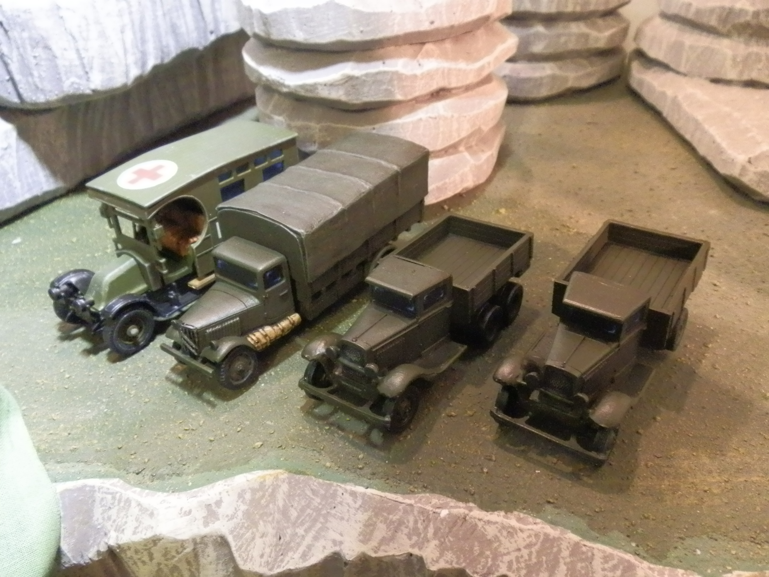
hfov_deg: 63.4
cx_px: 384
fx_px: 622
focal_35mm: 28
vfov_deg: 49.7
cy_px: 288
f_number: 3.1
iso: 800
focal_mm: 5
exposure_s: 1/30
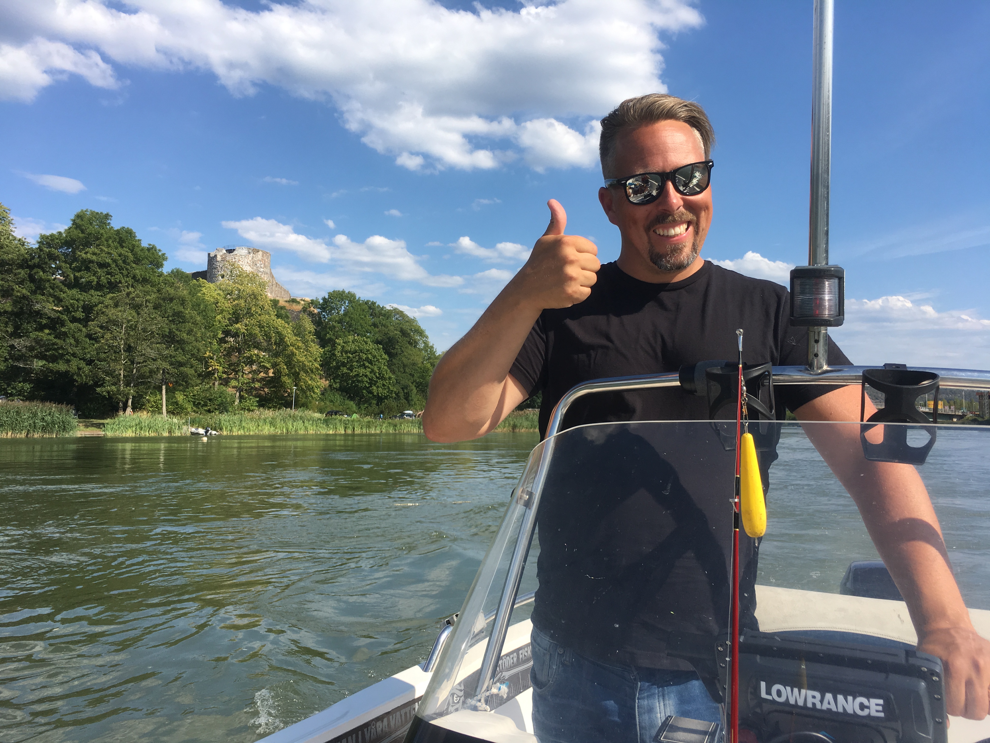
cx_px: 495
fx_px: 829
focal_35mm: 29
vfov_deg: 48.2
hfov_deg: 61.7
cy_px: 372
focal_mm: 4.15
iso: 25
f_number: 2.2
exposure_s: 1/1350
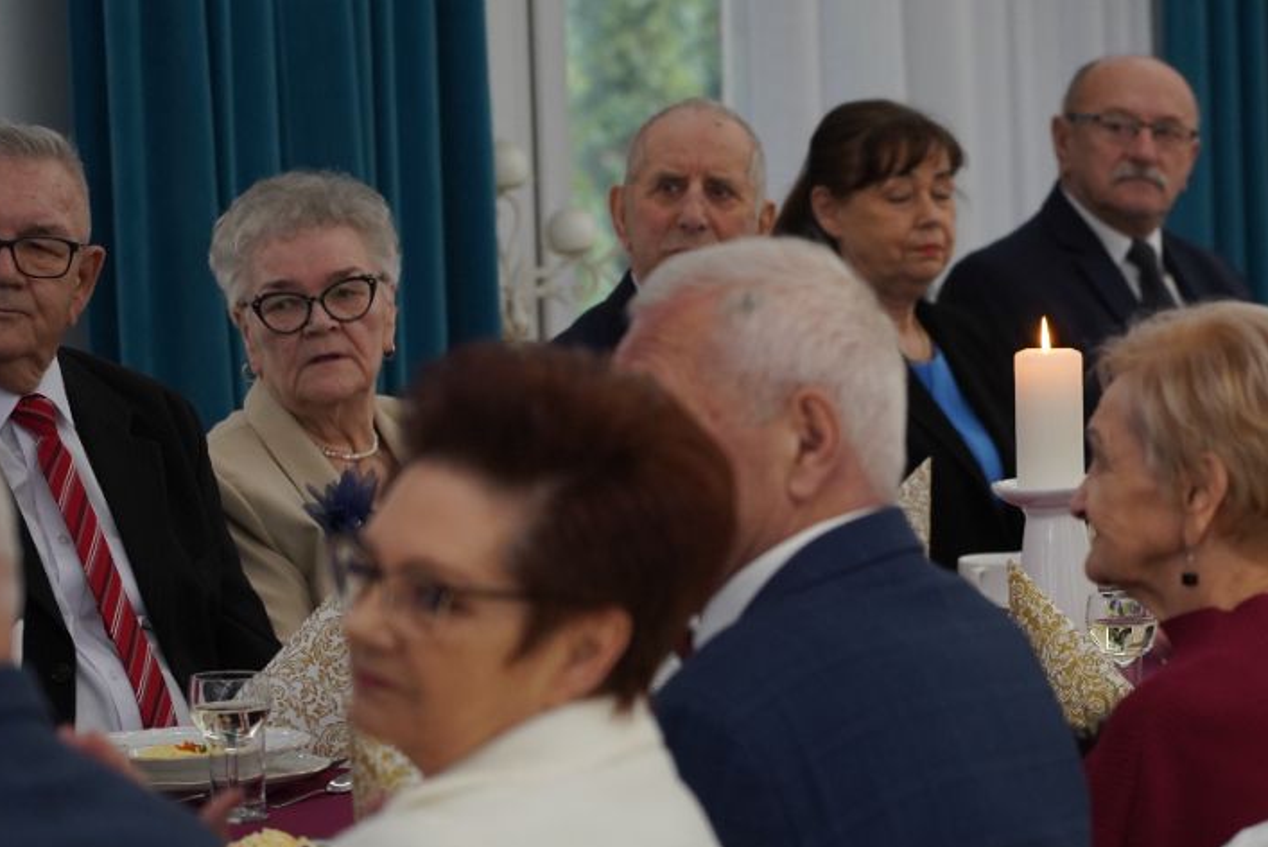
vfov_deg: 7.1
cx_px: 1003
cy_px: 460
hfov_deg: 10.6
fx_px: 6800
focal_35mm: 193
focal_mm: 105
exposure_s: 1/125
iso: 1000
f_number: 4
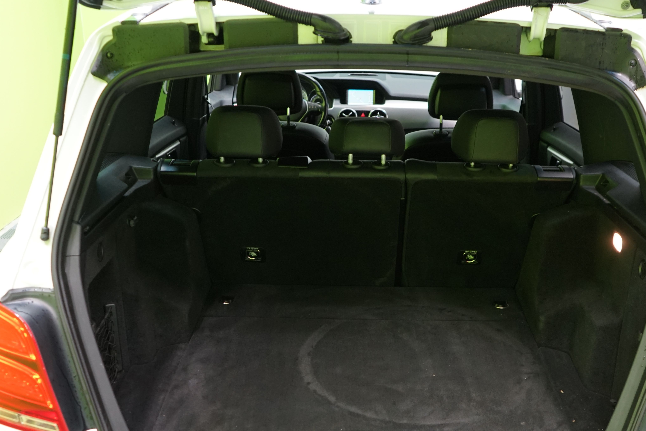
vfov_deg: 32.5
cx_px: 356
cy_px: 262
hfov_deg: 47.3
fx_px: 736
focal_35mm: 41
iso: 800
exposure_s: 1/30
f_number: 3.5
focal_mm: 28
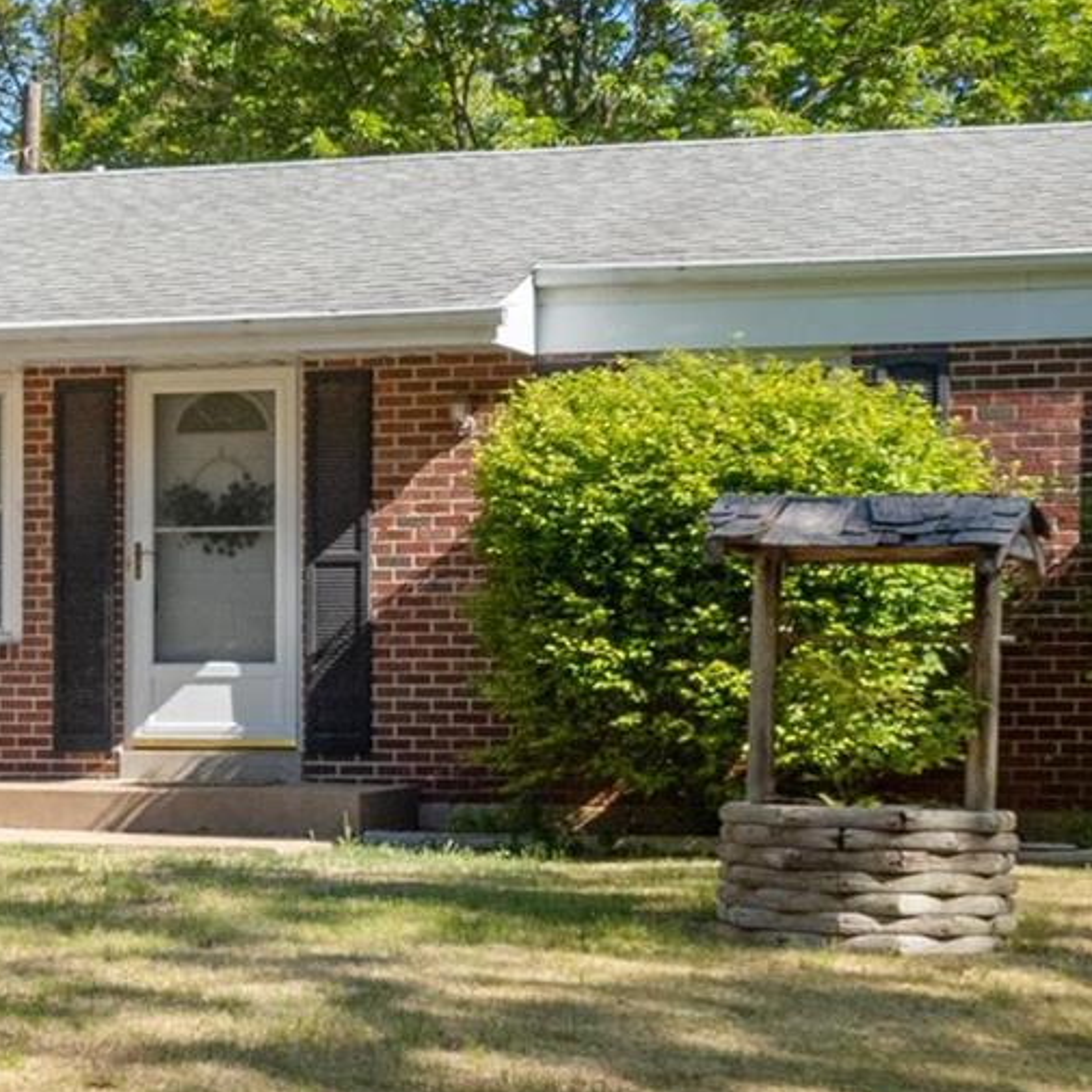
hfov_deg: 17.8
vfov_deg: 17.9
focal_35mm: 97
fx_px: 3462
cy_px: 612
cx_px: 266
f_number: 8
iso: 400
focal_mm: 18
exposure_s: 1/640
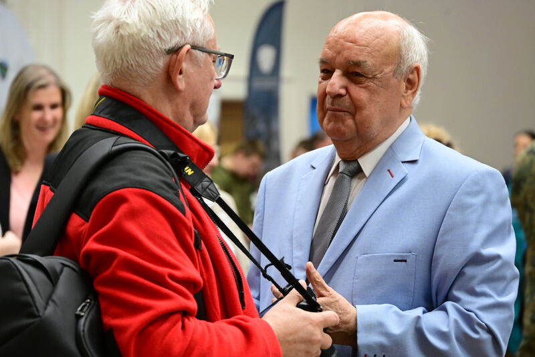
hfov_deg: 15.2
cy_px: 178
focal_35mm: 135
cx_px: 268
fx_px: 2006
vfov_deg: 10.2
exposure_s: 1/100
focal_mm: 135
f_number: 6.3
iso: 4000
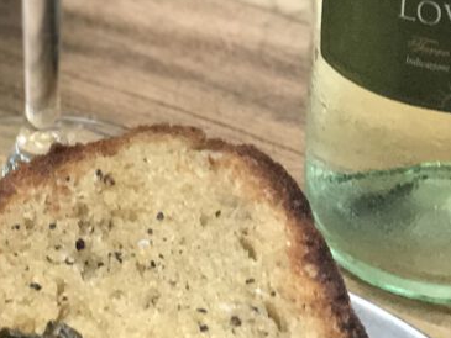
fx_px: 3258
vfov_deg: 5.9
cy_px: 200
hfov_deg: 7.8
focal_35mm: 250
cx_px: -163
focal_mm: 6.6
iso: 160
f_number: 2.8
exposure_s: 1/50
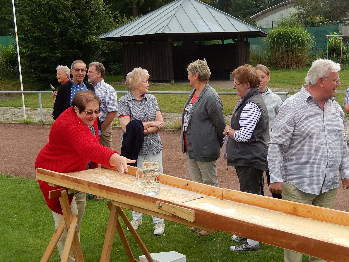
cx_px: 174
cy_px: 131
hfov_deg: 37.5
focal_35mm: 51
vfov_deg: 28.6
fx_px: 514
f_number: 4.5
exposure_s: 1/320
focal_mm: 9.2
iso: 125
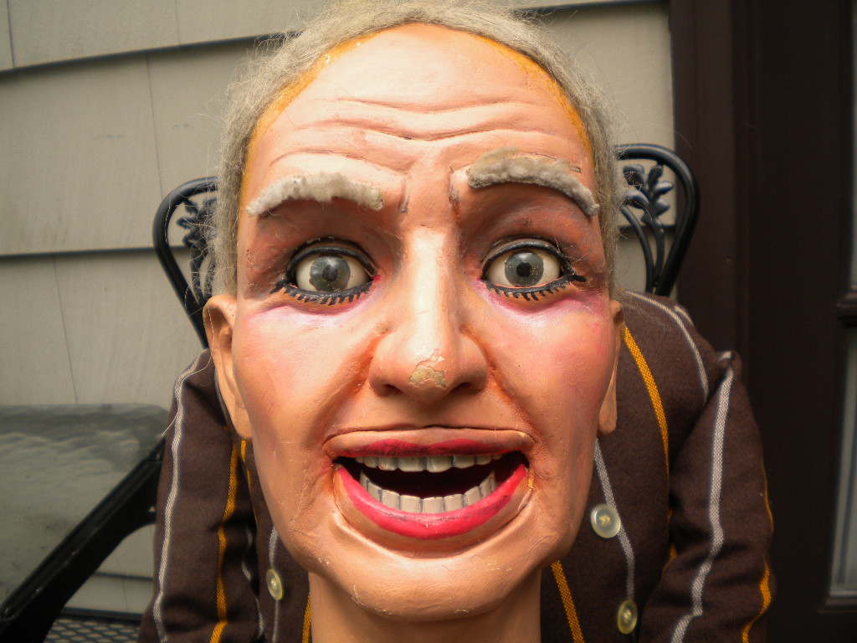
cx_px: 428
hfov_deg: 52.6
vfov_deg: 40.7
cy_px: 322
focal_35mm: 35
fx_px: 867
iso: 80
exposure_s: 1/157
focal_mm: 6.3
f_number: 3.1
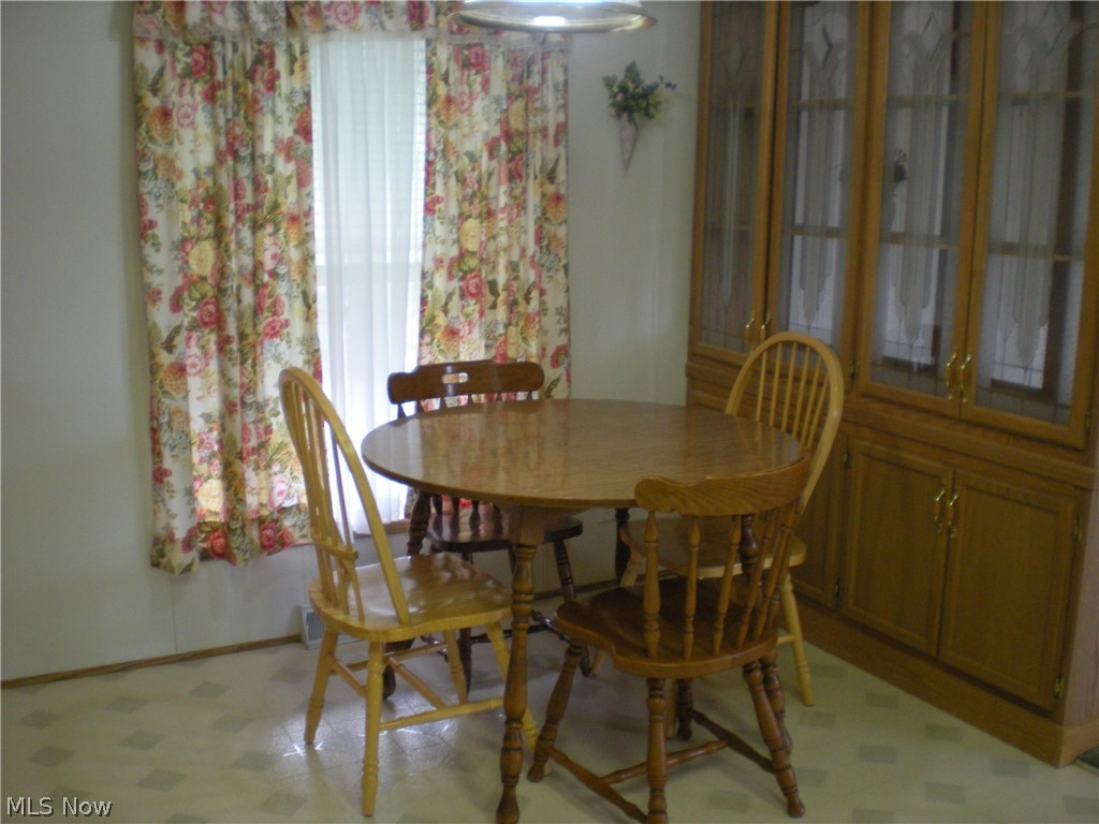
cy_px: 412
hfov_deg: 49.0
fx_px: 1206
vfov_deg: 37.7
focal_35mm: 38
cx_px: 550
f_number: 3.1
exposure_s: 1/35.6
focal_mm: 6.3
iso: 200
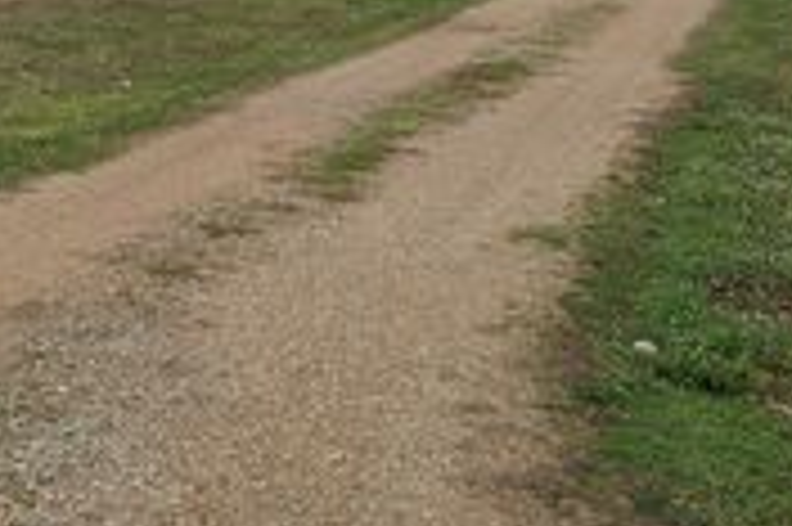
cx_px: 104
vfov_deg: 17.8
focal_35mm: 74
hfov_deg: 26.6
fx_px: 1626
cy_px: -34
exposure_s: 1/1587
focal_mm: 4.23
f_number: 1.5
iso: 50
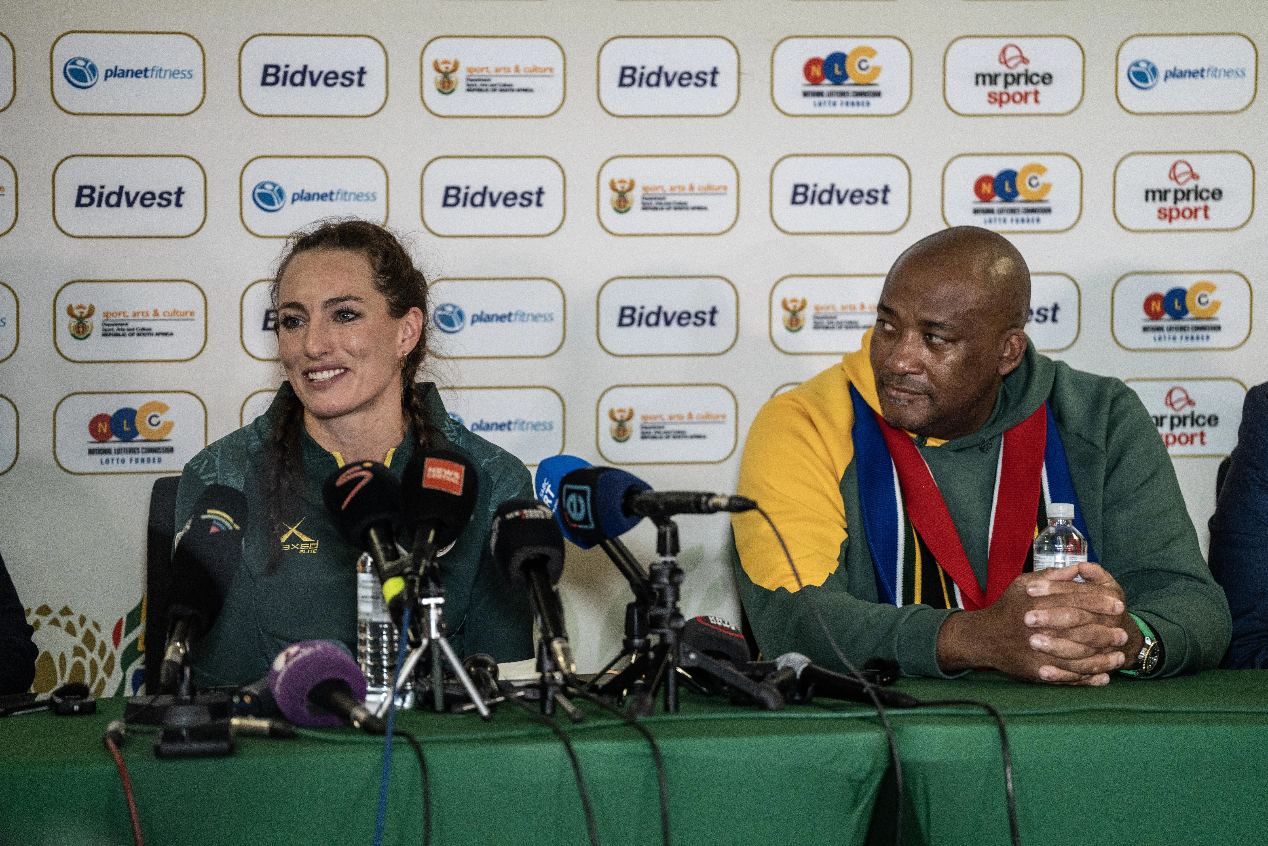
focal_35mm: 152
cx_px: 634
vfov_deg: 9.0
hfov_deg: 13.5
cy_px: 423
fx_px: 5353
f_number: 2.8
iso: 3200
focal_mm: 152
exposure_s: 1/640
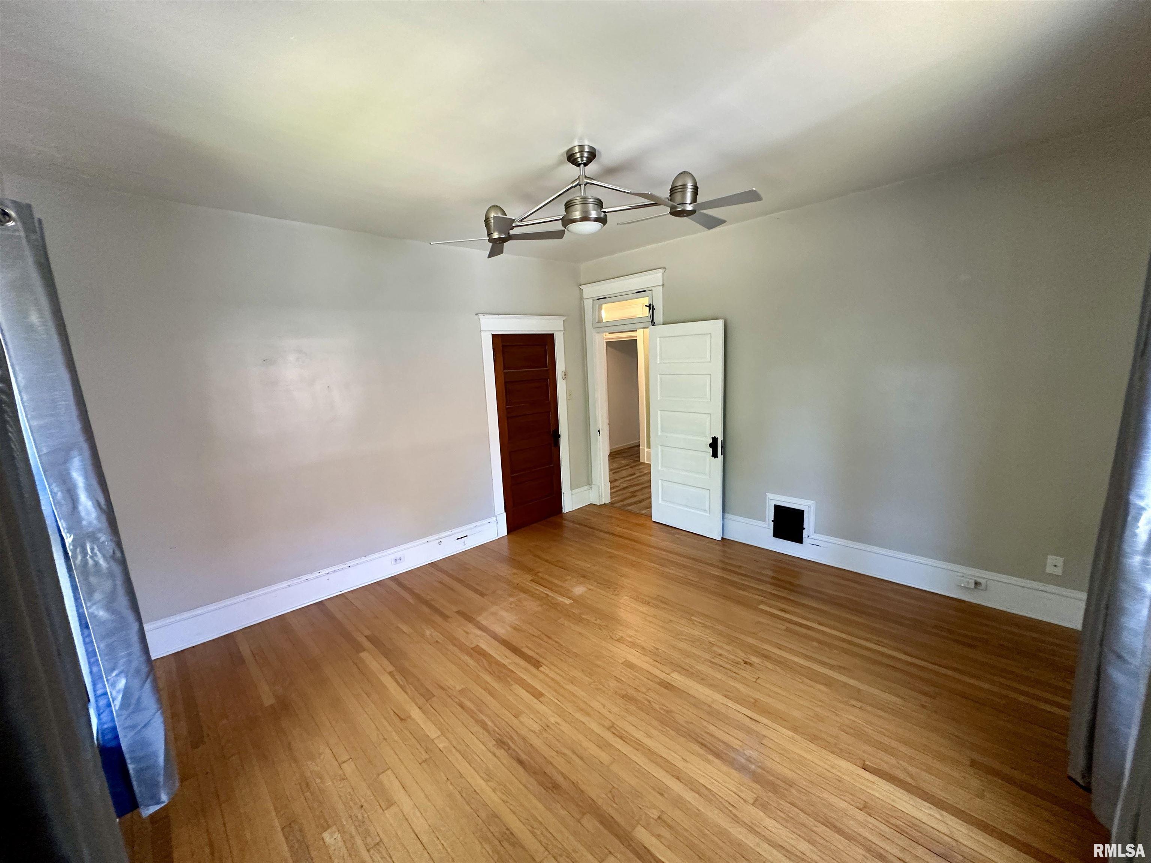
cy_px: 432
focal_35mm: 14
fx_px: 466
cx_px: 576
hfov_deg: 102.1
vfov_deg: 85.7
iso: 320
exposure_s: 1/60
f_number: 2.2
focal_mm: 2.22
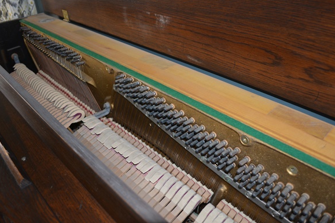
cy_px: 110
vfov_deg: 46.4
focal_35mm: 28
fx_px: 261
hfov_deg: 65.5
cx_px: 163
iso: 720
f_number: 3.5
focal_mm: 18
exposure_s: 1/60
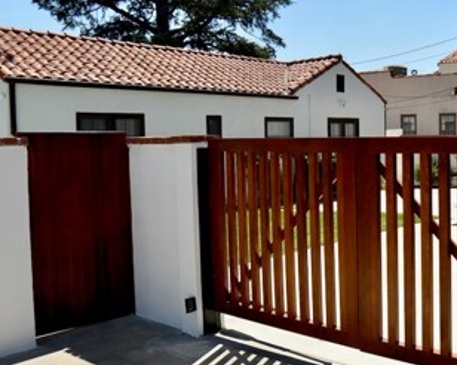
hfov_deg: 41.0
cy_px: 162
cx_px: 418
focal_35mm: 41
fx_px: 554
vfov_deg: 36.4
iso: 100
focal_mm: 14
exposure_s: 1/320
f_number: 9
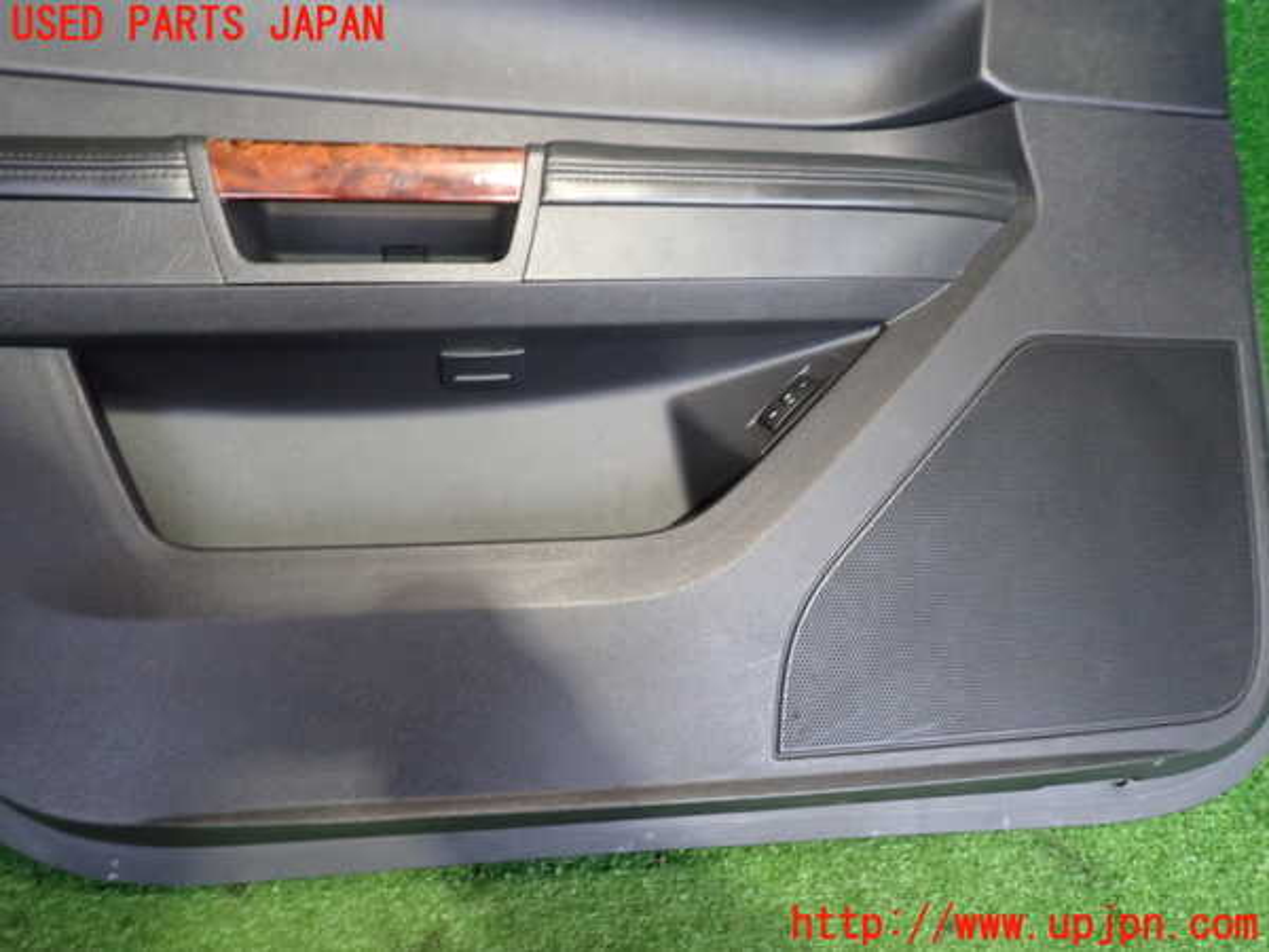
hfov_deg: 69.4
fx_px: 916
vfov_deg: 54.9
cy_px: 476
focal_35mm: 25
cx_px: 634
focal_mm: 4.5
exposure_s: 1/30
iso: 500
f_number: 2
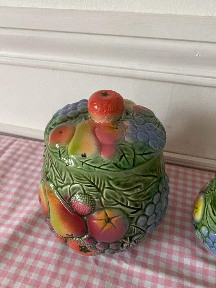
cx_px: 108
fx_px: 216
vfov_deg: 67.3
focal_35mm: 26
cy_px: 144
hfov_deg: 53.1
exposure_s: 1/49
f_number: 1.8
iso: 500
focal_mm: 4.25
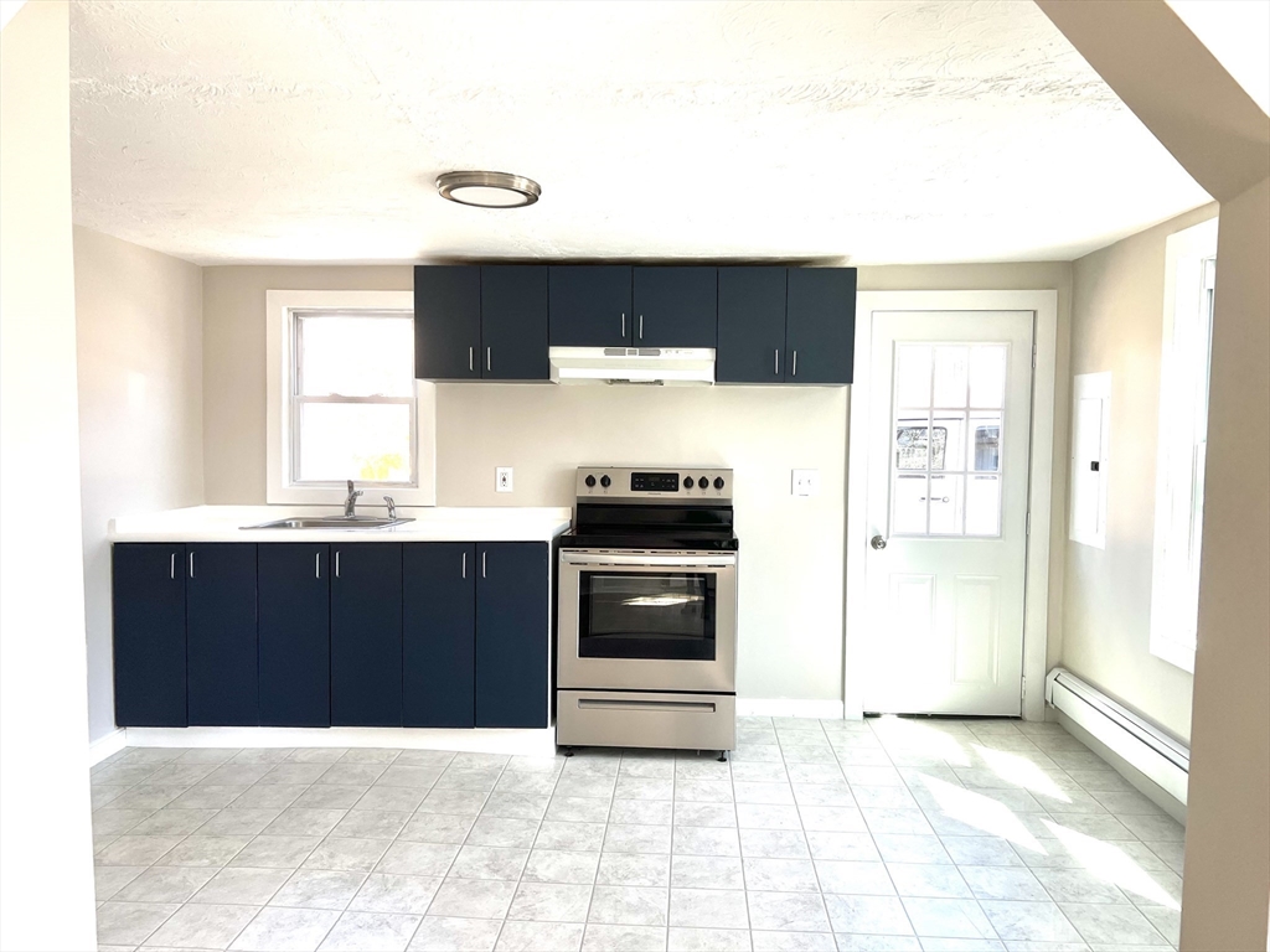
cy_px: 476
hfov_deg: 67.3
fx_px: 954
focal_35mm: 26
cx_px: 635
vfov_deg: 53.1
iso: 40
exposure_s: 1/255
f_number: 1.5
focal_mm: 5.7
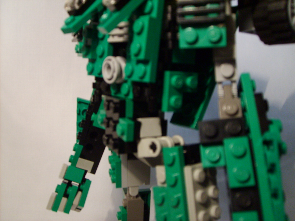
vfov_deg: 40.7
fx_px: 298
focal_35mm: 35
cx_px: 148
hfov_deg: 52.6
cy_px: 110
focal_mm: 5.8
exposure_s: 1/30
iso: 120
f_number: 2.8
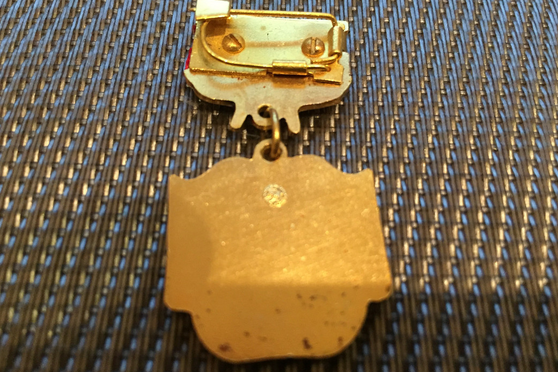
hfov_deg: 60.3
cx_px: 277
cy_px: 184
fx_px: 480
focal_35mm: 31
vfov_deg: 42.3
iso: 250
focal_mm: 4.15
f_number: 2.2
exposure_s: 1/25
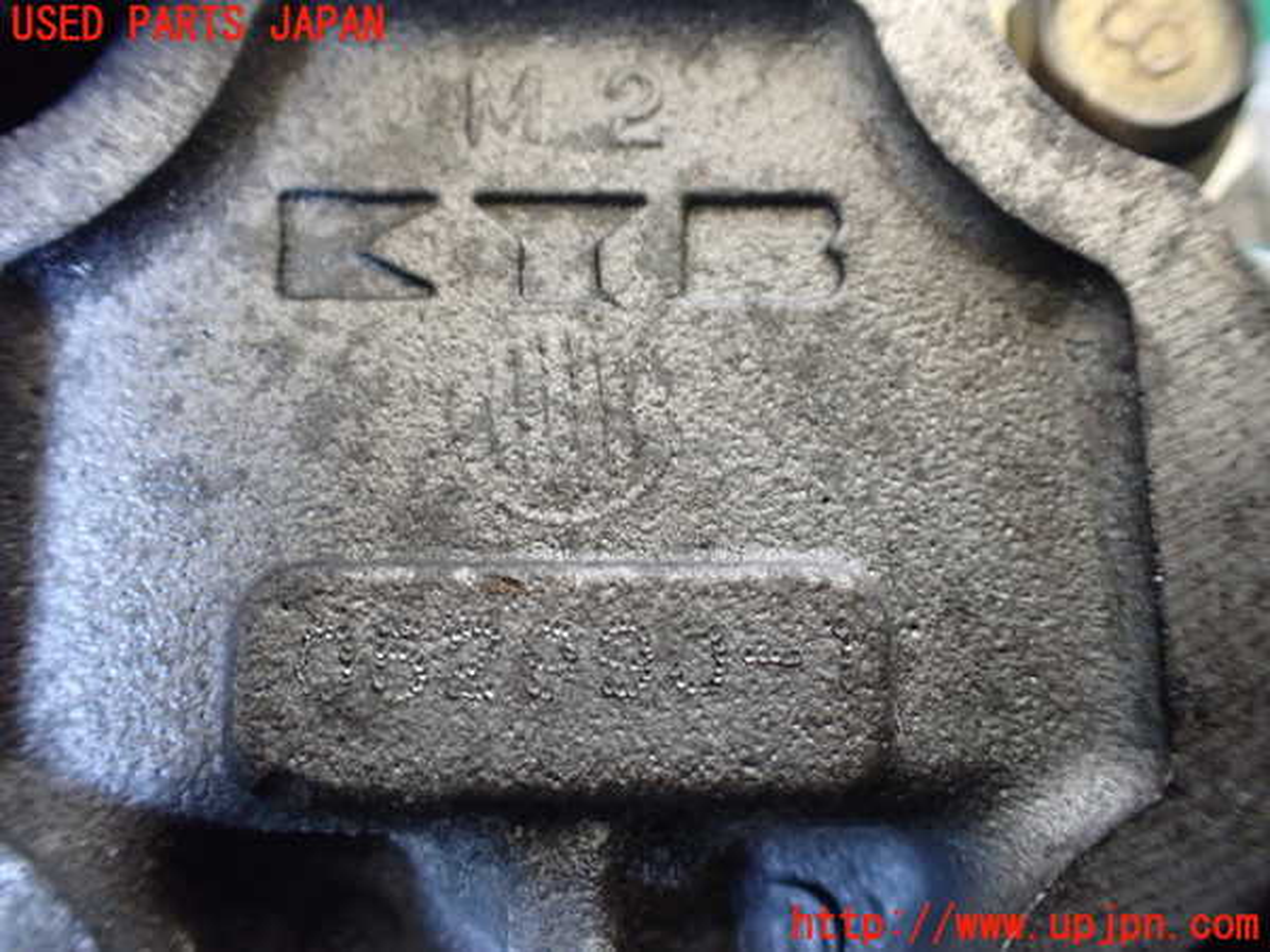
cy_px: 476
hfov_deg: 60.0
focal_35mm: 30
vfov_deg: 46.8
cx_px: 635
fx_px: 1101
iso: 1000
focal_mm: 5.4
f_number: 2.3
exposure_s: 1/30
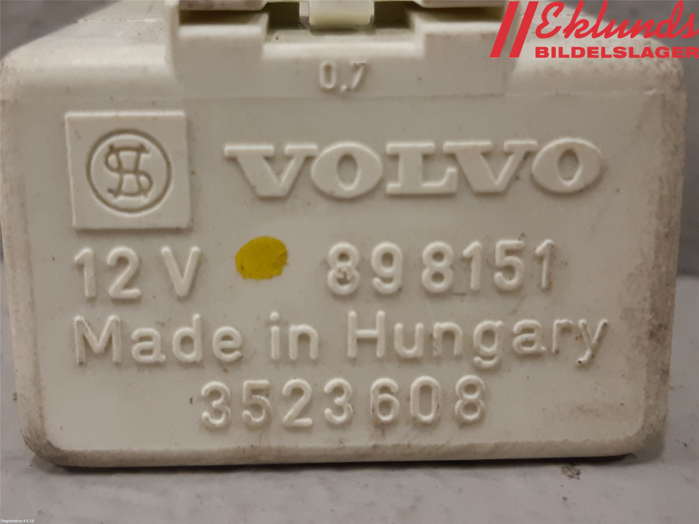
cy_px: 262
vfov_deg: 53.1
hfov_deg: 67.3
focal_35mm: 26
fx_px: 525
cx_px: 350
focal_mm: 3.93
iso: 125
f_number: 1.7
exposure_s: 1/50
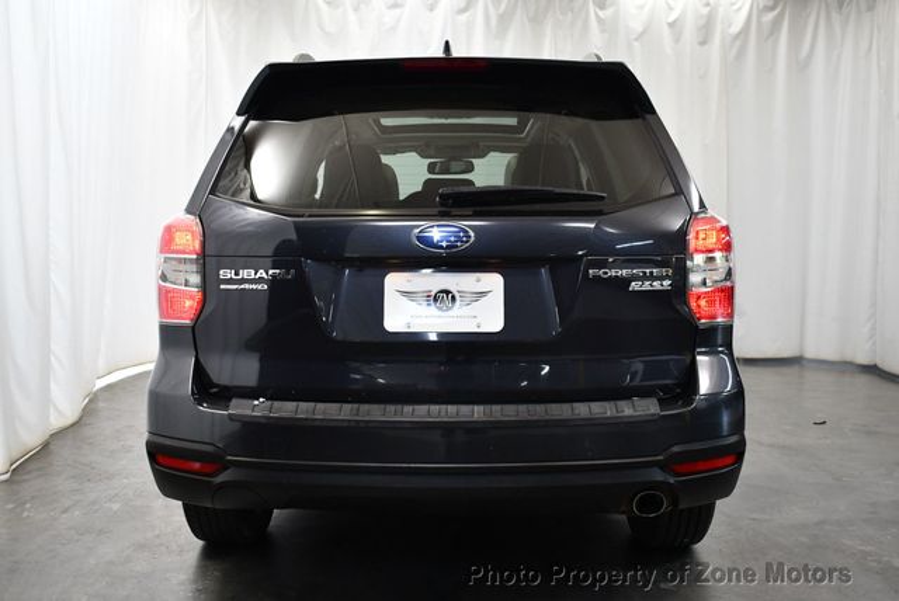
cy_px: 300
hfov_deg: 53.1
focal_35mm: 36
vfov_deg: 36.9
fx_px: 900
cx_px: 450
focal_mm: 18
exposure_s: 1/125
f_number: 3.5
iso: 800
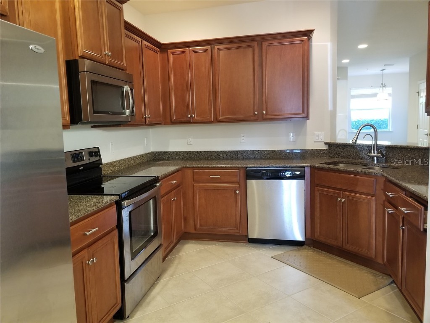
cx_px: 215
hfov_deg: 67.3
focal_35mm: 26
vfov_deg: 53.1
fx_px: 323
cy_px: 162
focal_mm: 4.25
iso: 250
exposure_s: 1/30
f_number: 1.7
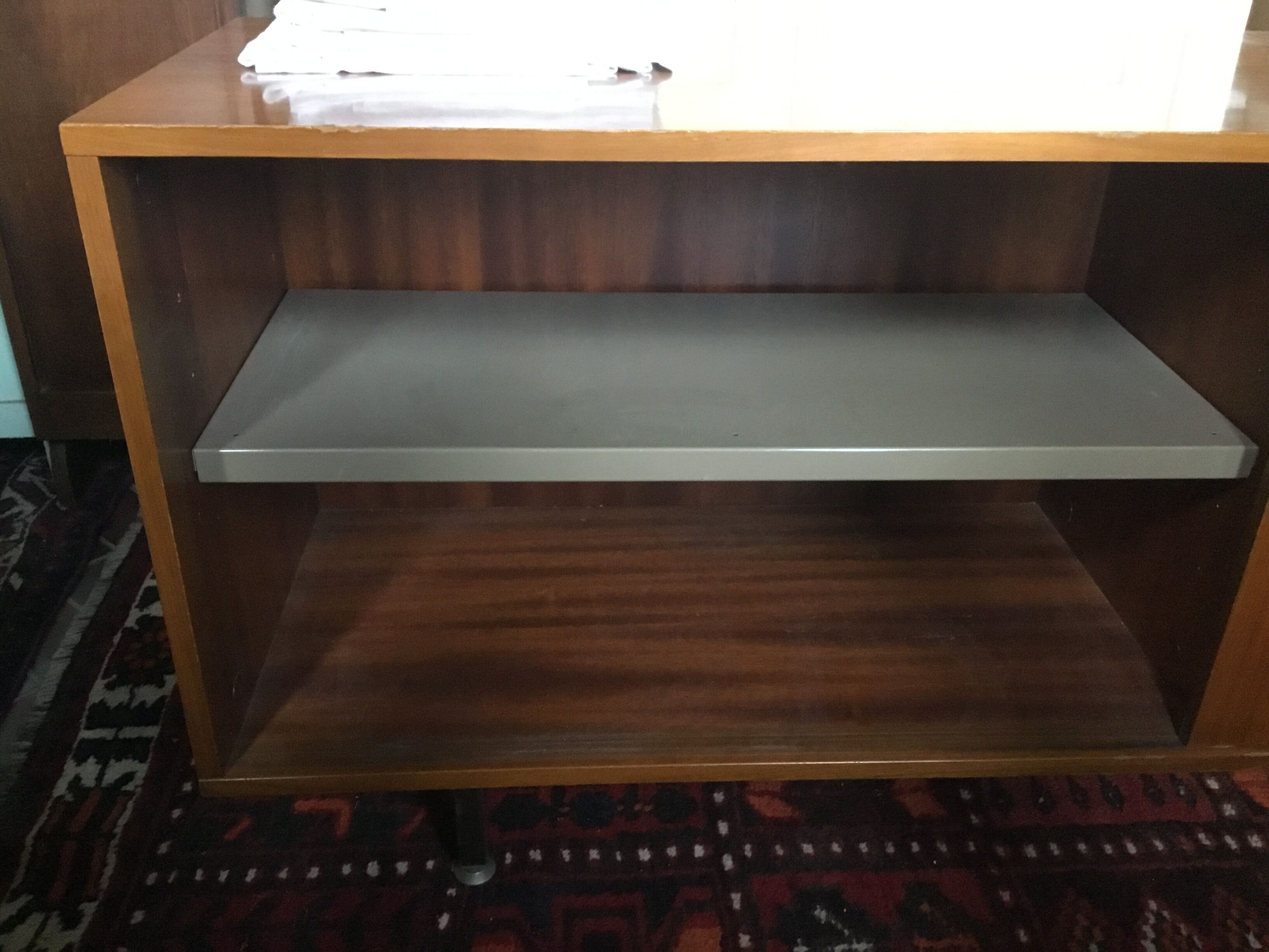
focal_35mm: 31
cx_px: 634
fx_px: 1136
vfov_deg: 45.4
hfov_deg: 58.4
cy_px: 476
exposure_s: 1/17
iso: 400
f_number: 2.4
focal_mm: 3.3
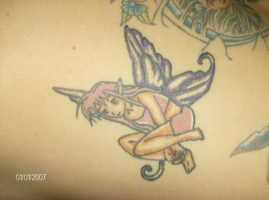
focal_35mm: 56
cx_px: 134
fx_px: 434
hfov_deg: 34.4
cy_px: 100
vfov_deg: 26.0
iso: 200
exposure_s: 1/82.2
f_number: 3.4
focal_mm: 9.3
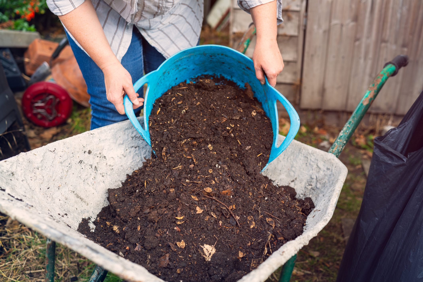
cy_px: 141
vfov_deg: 33.4
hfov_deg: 48.5
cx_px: 212
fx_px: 470
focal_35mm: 40
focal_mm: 40
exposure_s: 1/320
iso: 100
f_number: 2.8
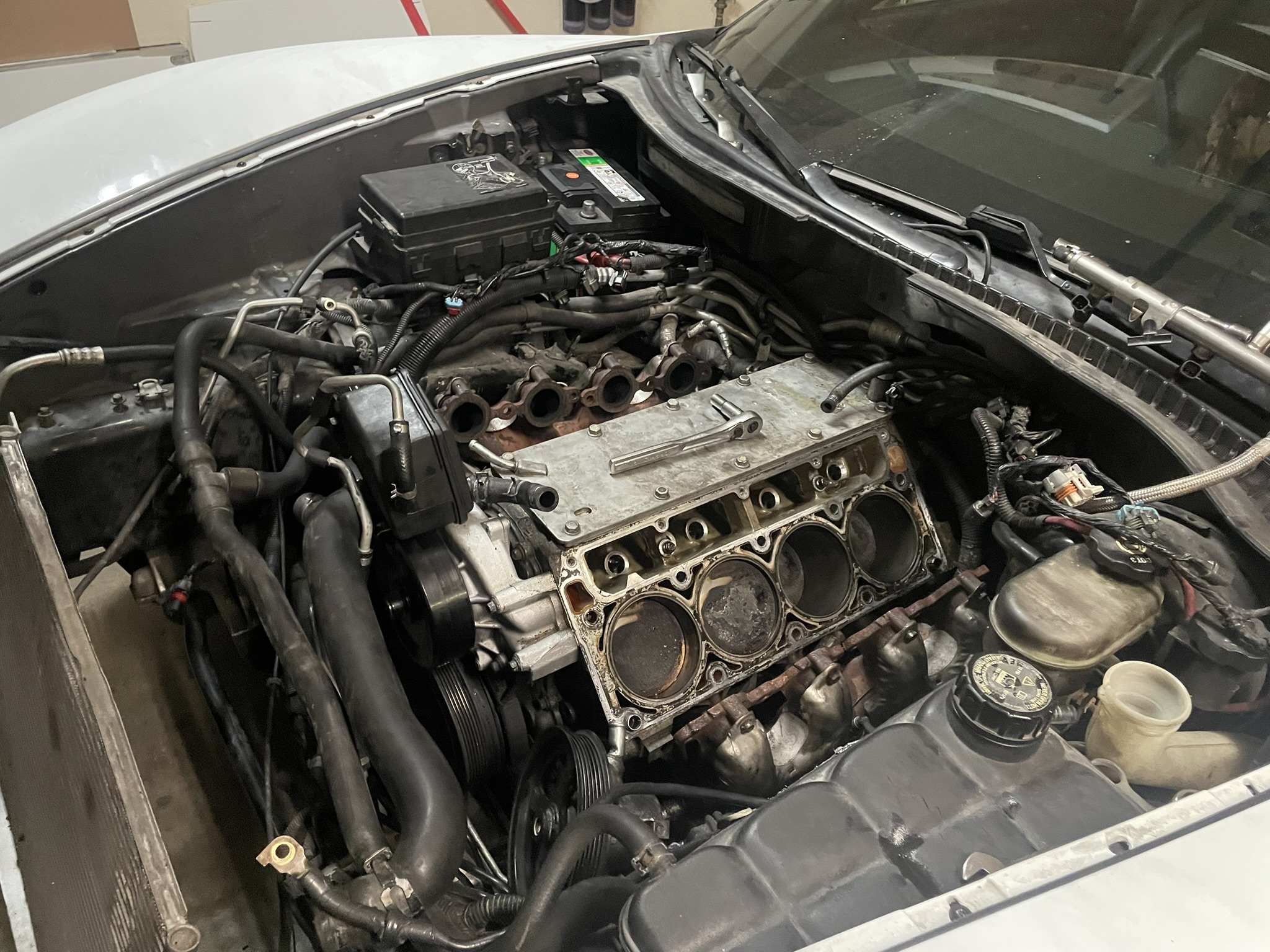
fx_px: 954
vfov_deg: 53.1
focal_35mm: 26
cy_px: 476
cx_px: 635
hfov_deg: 67.3
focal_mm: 4.2
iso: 800
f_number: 1.6
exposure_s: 1/30
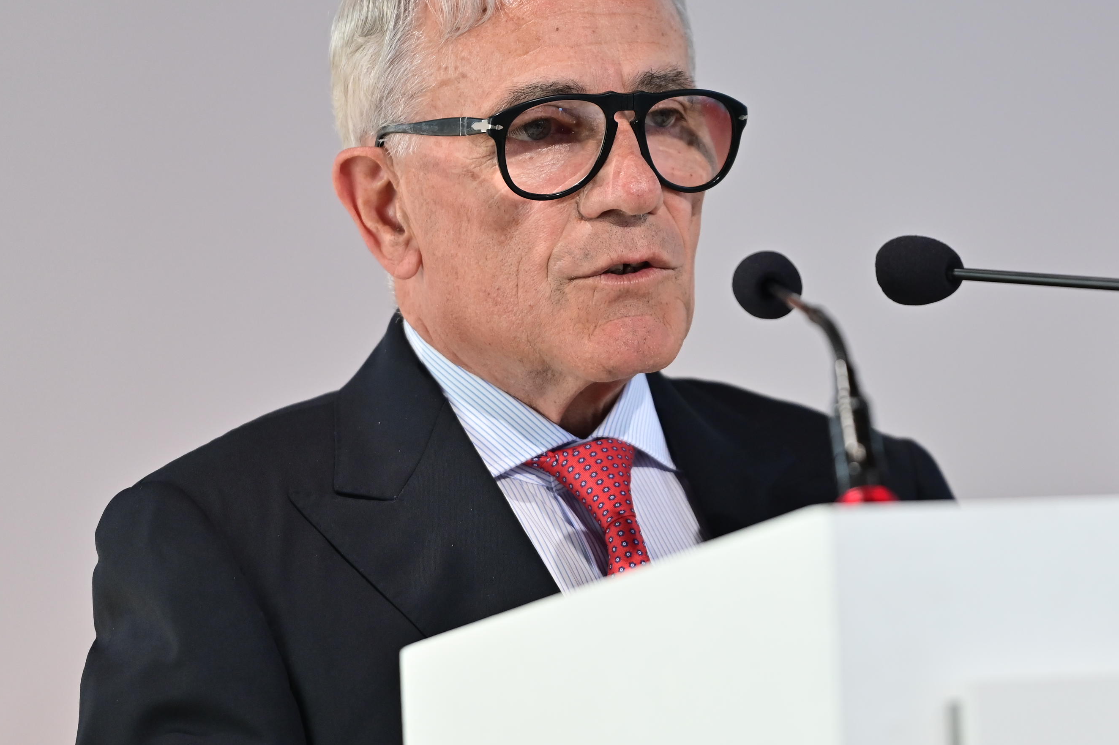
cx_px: 757
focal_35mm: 342
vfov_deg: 4.0
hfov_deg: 6.0
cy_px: 302
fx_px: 10627
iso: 1000
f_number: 2.8
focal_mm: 200
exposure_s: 1/640
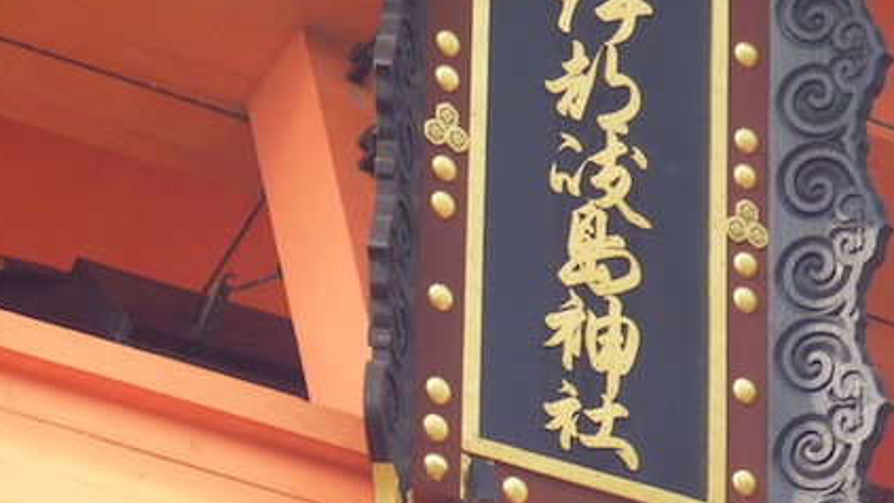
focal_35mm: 264
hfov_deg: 8.2
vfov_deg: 4.6
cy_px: 197
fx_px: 6259
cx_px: 588
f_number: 5.9
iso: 160
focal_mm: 25.2
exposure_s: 1/125
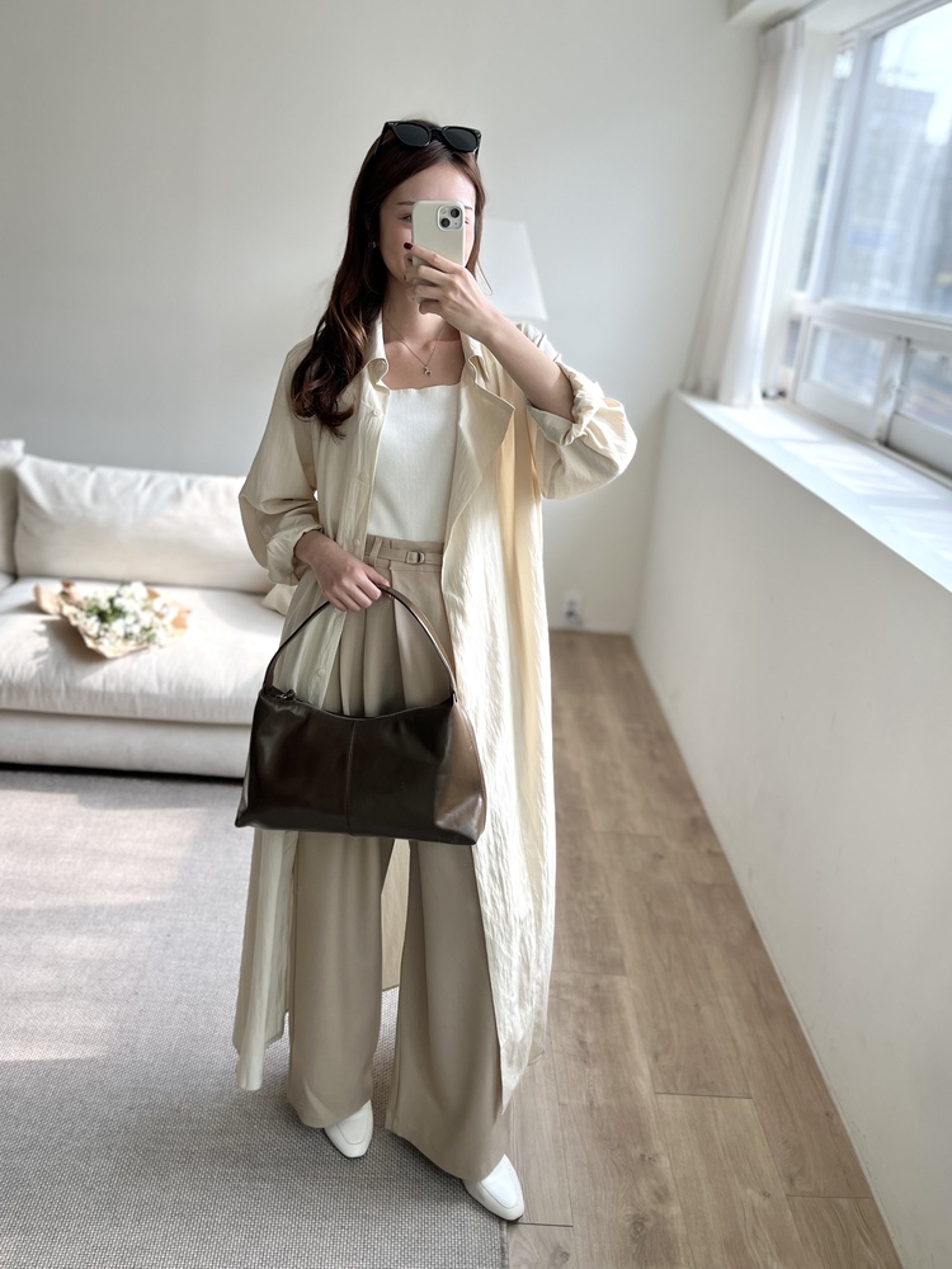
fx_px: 953
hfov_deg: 53.1
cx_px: 476
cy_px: 634
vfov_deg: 67.3
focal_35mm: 26
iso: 40
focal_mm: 5.1
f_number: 1.6
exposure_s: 1/271
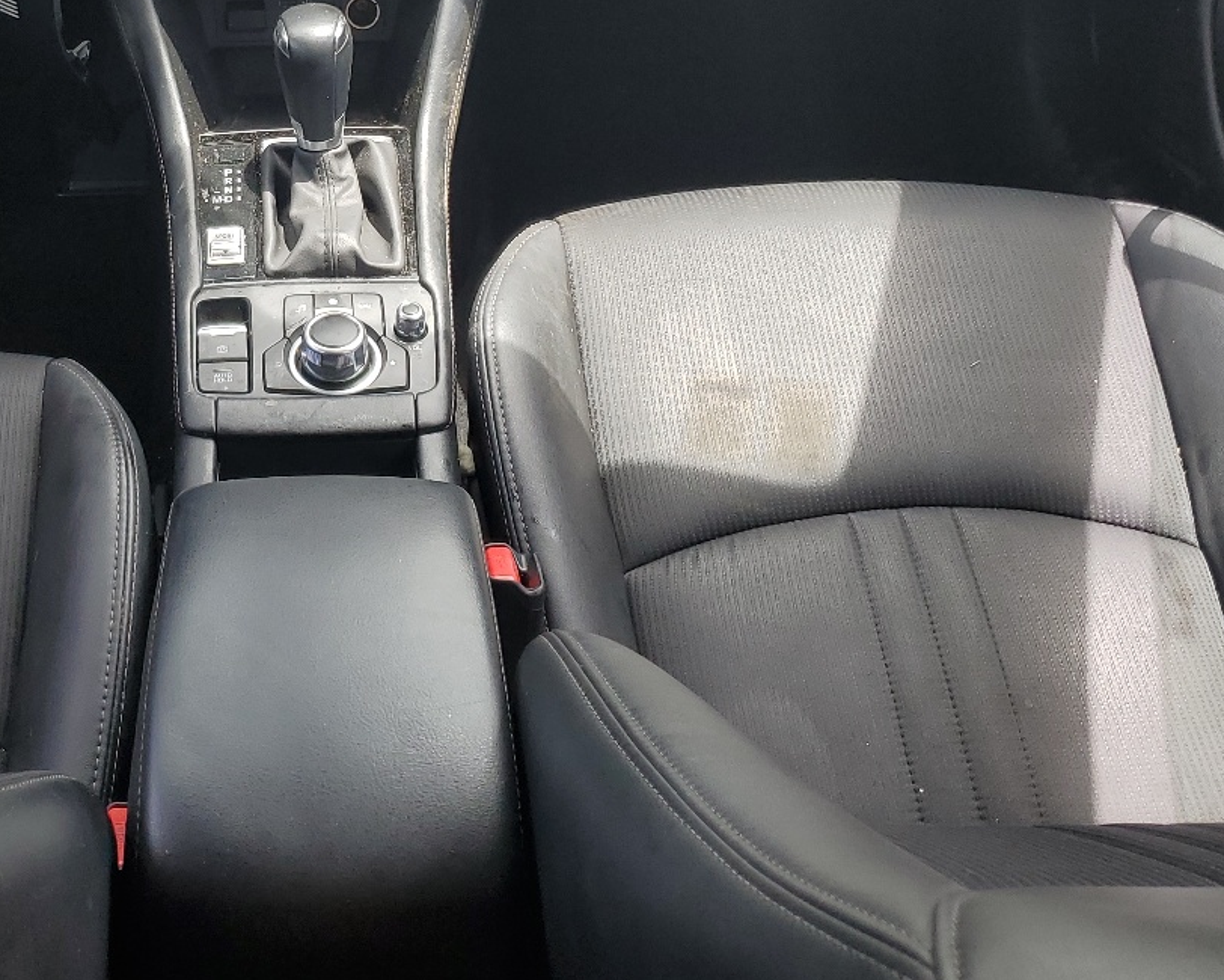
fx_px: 1812
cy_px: 119
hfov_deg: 36.4
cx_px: 295
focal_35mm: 50
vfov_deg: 29.2
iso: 50
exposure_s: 1/526
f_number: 1.5
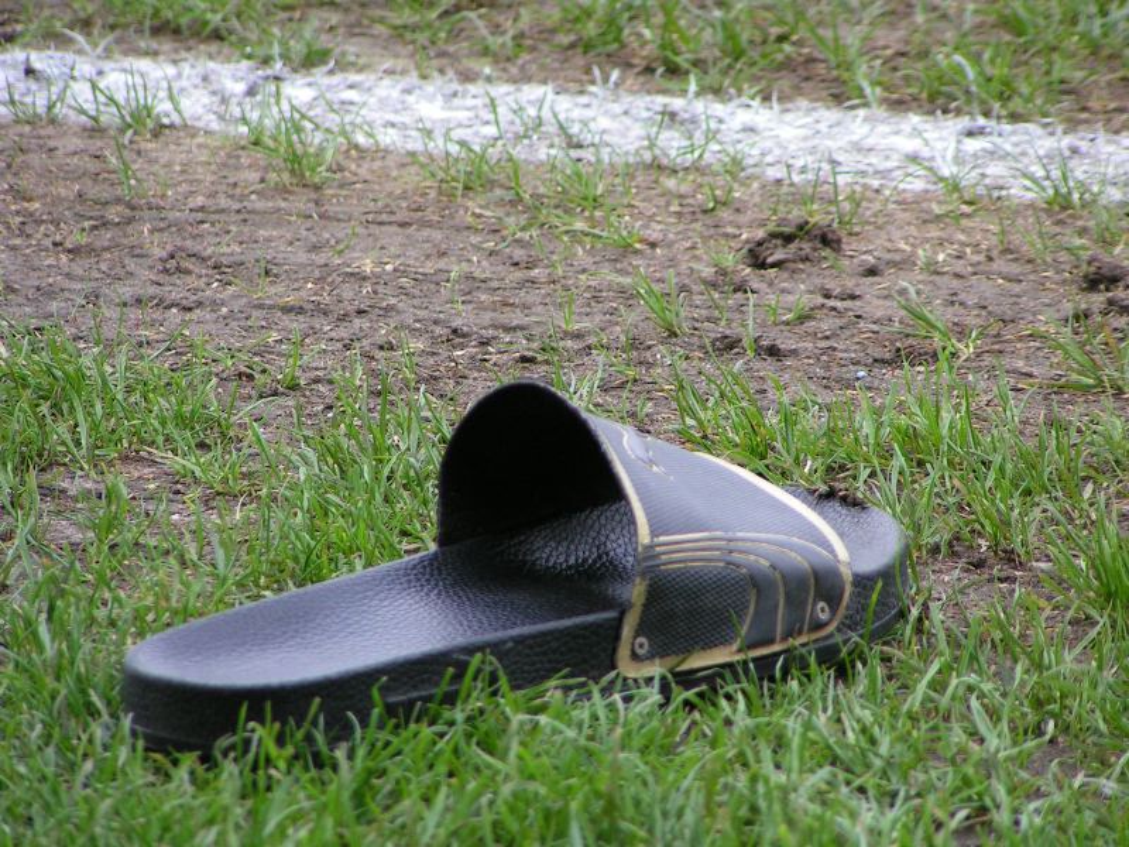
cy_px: 424
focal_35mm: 380
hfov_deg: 5.2
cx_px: 564
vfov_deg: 3.9
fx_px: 12394
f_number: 3.5
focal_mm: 58
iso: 100
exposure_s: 1/320
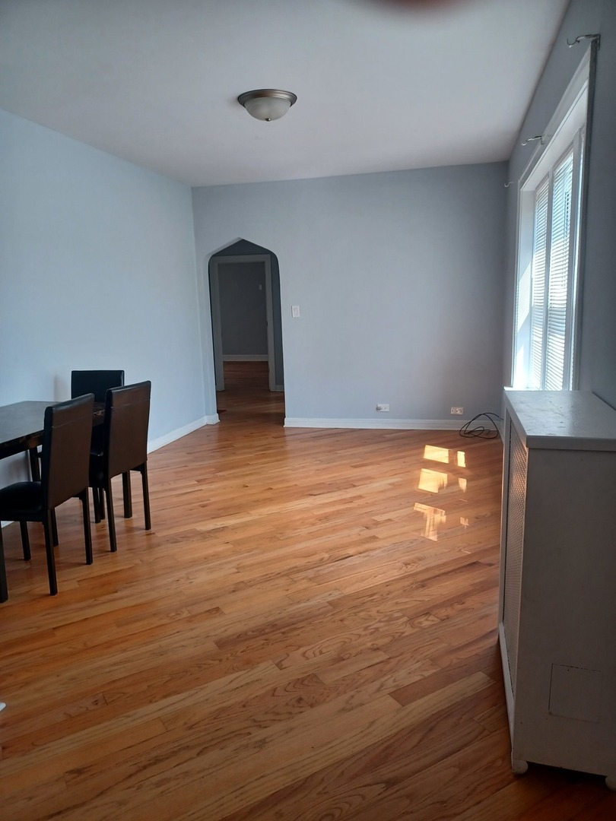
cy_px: 410
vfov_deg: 69.4
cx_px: 308
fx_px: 593
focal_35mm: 25
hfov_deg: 54.9
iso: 100
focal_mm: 4.6
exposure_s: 1/60
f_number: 1.8
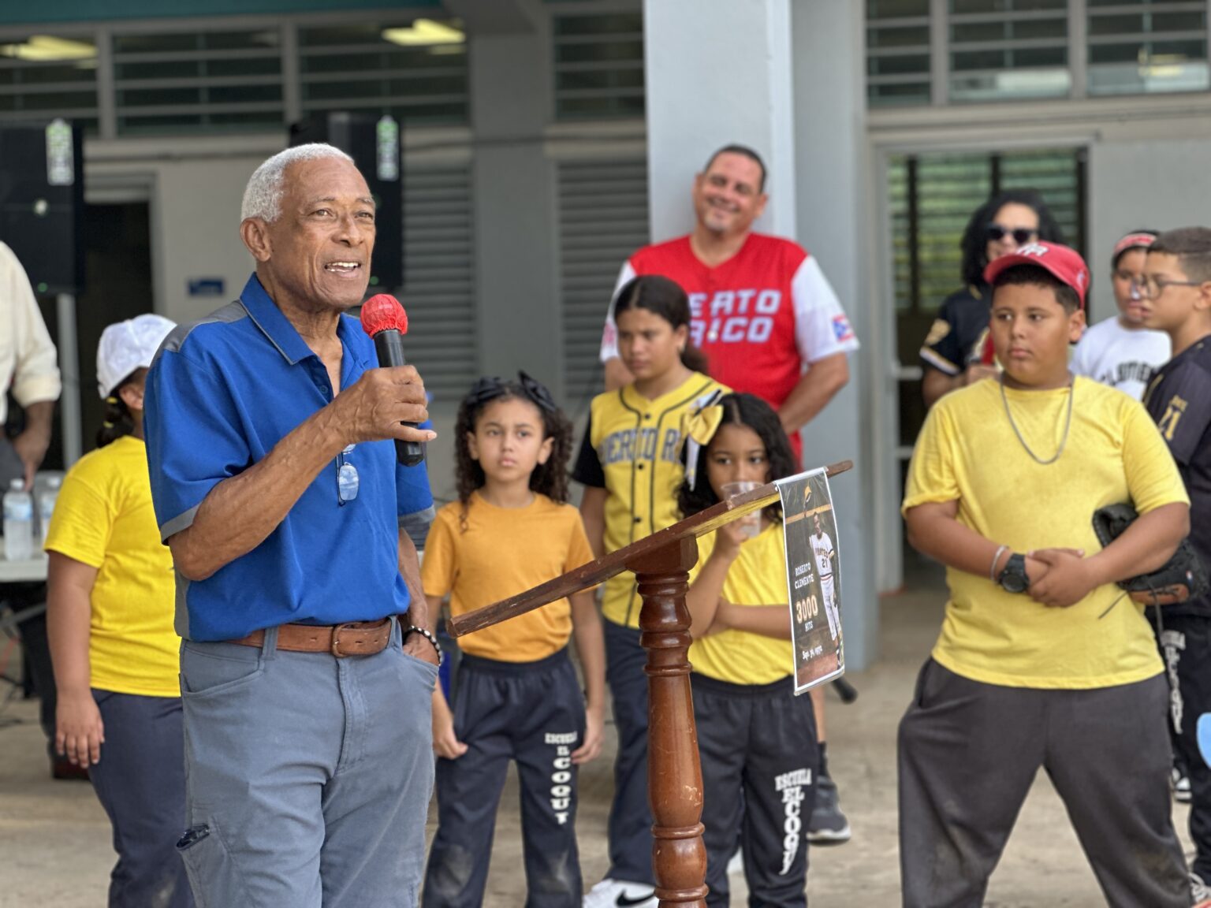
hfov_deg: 25.3
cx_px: 606
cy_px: 454
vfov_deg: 19.1
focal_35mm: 77
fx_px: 2694
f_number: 2.8
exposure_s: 1/121
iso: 80
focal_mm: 9
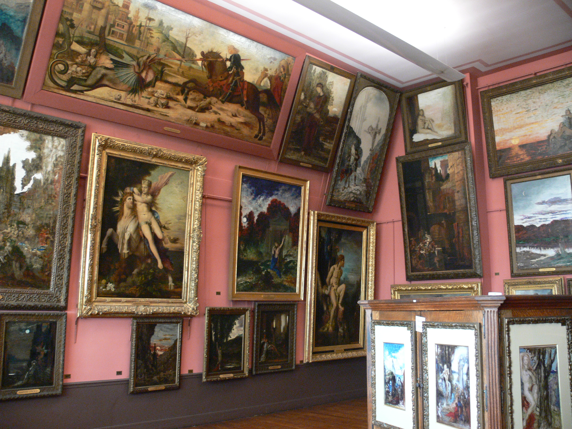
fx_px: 578
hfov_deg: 52.6
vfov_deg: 40.7
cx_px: 286
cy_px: 214
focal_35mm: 35
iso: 200
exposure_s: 1/8
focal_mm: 7.4
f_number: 2.8
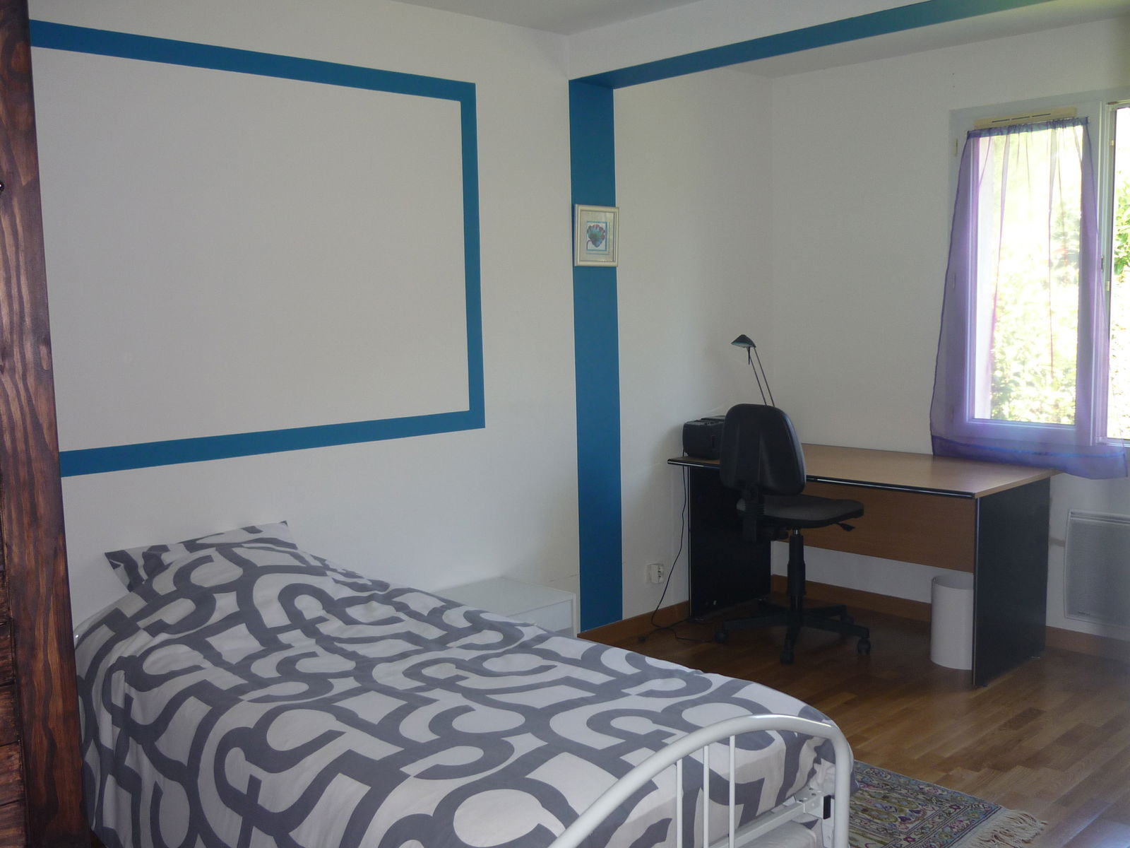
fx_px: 1077
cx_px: 565
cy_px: 424
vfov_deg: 42.9
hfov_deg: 55.4
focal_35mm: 33
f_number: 2.8
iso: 100
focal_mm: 5.5
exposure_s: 1/30
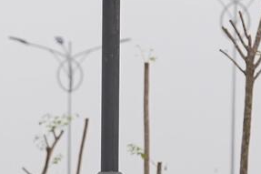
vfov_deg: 1.8
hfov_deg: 2.8
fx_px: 5383
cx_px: -92
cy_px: 139
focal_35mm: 743
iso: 1000
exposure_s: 1/1000
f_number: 4
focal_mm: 111
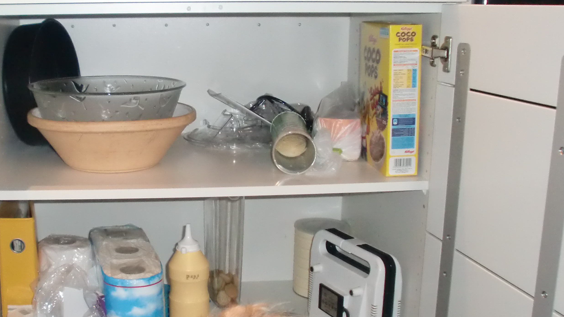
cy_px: 181
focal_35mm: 46
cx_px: 175
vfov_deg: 26.0
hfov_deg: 43.8
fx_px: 688
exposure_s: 1/40
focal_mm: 4.65
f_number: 2.6
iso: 400
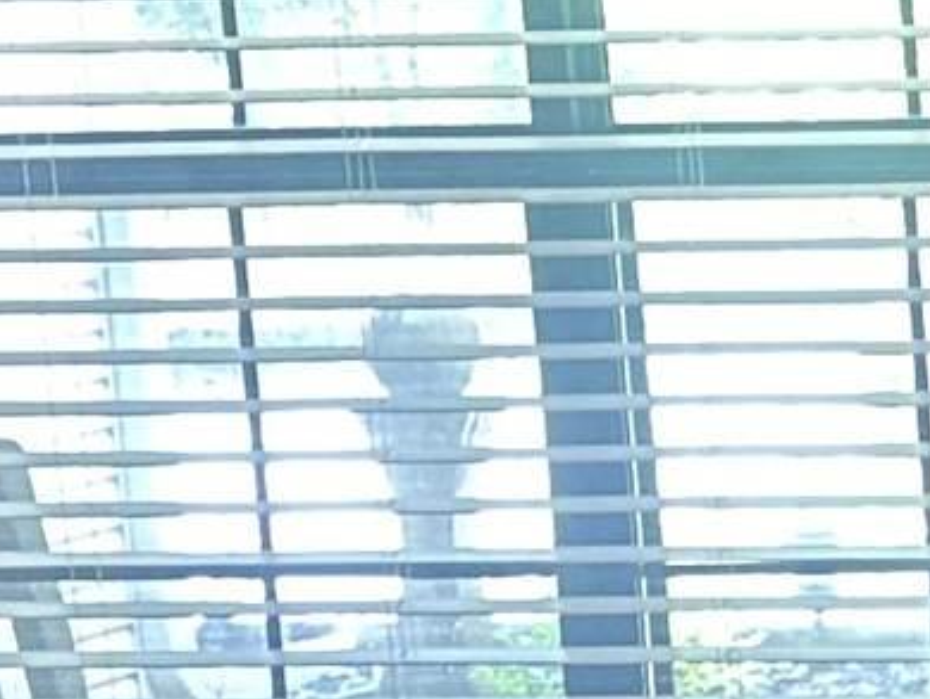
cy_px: 909
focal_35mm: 189
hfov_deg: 9.8
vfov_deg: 7.8
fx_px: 5081
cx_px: 1829
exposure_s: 1/60
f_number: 1.78
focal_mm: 6.86
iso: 400
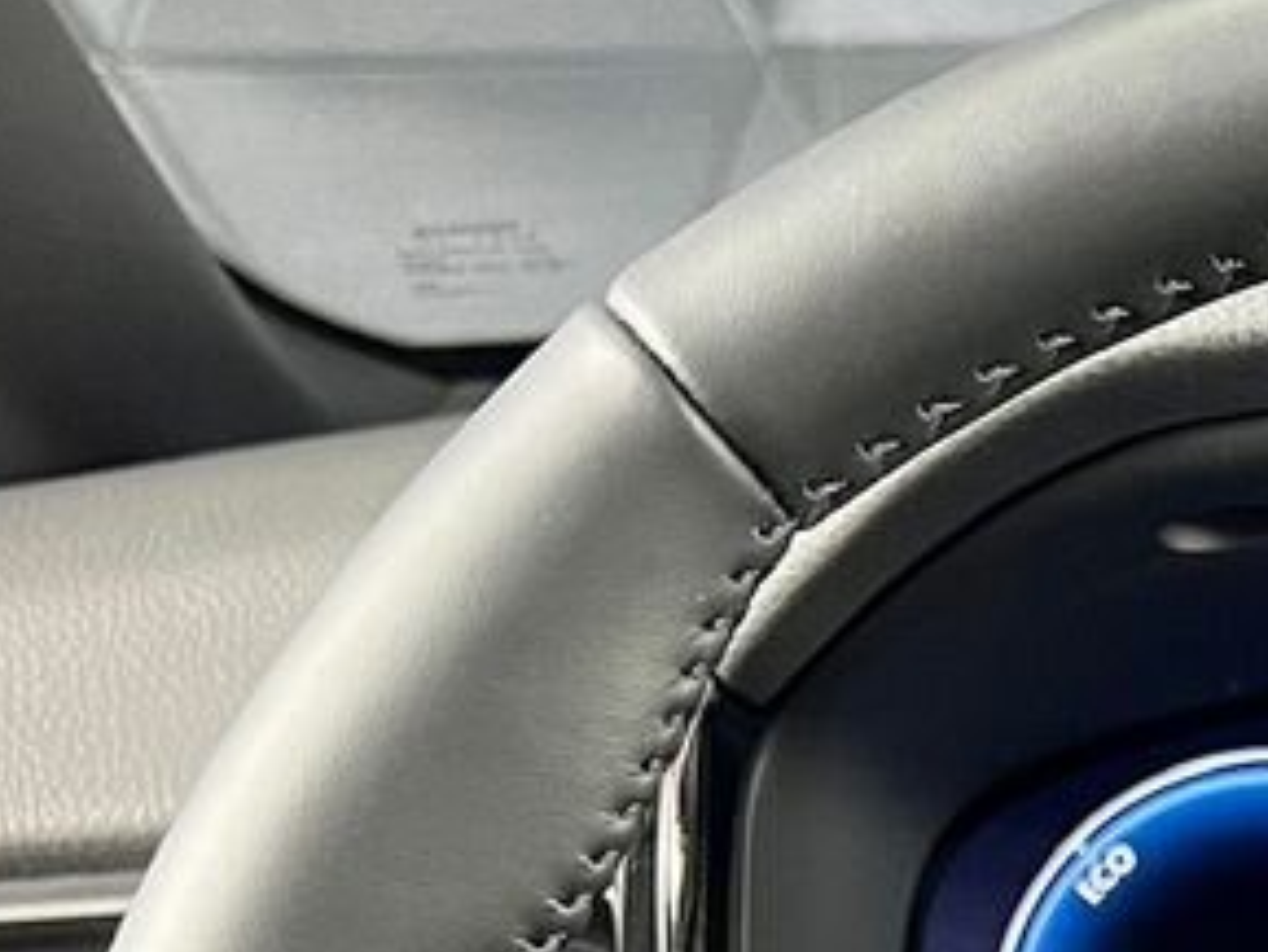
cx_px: 1729
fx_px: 3958
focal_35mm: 108
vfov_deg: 12.6
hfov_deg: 17.0
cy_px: 1667
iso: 400
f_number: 1.5
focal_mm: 5.7
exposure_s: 1/60
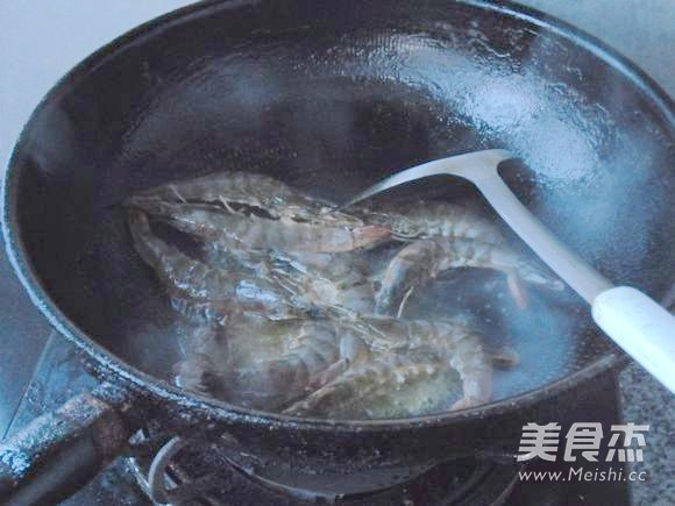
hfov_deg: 32.7
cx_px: 338
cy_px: 253
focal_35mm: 59
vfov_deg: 24.8
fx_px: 1150
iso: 800
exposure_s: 1/8
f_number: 5.3
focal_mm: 10.55
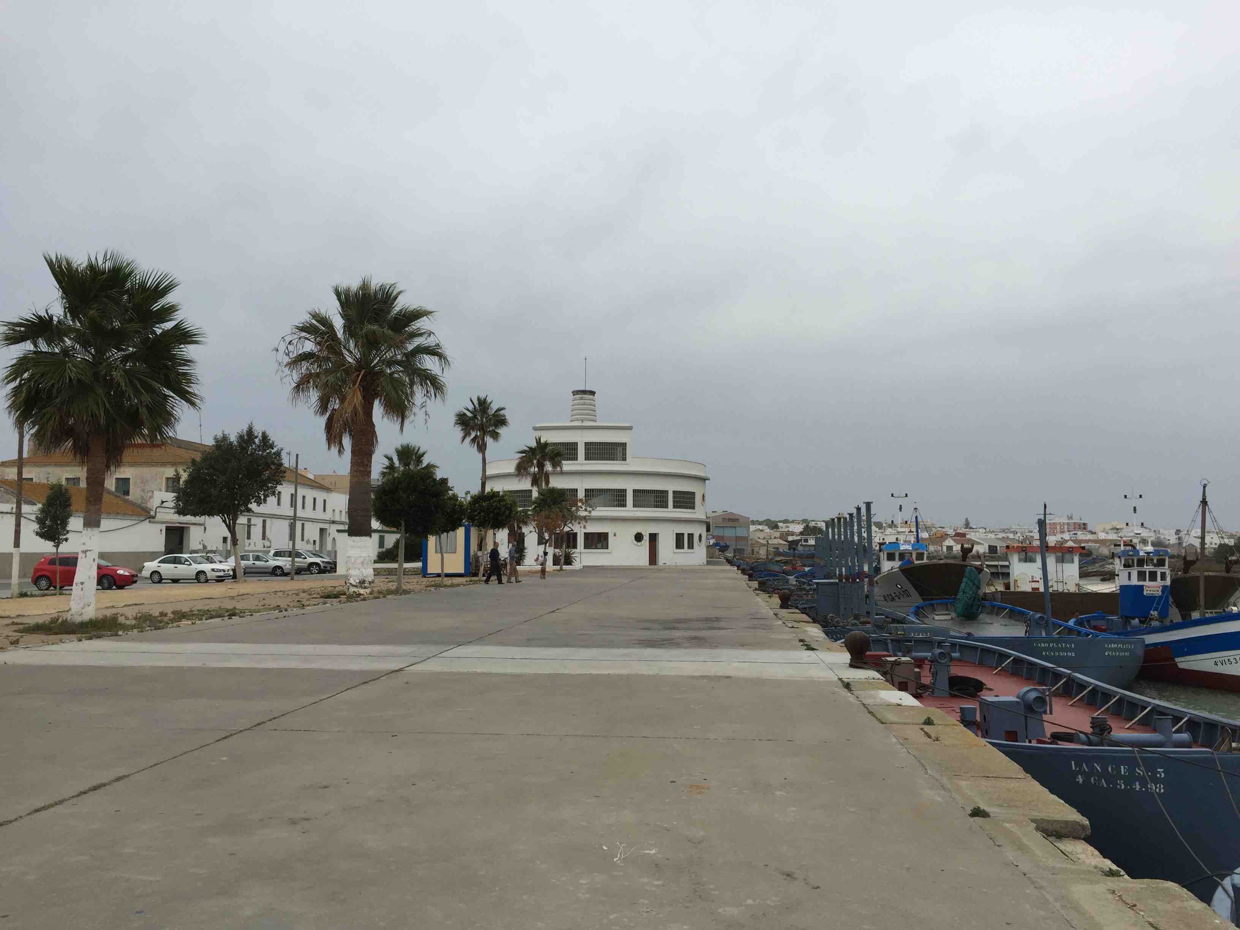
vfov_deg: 48.2
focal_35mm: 29
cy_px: 465
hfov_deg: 61.7
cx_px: 620
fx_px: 1039
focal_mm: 4.15
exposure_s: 1/1464
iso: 32
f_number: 2.2
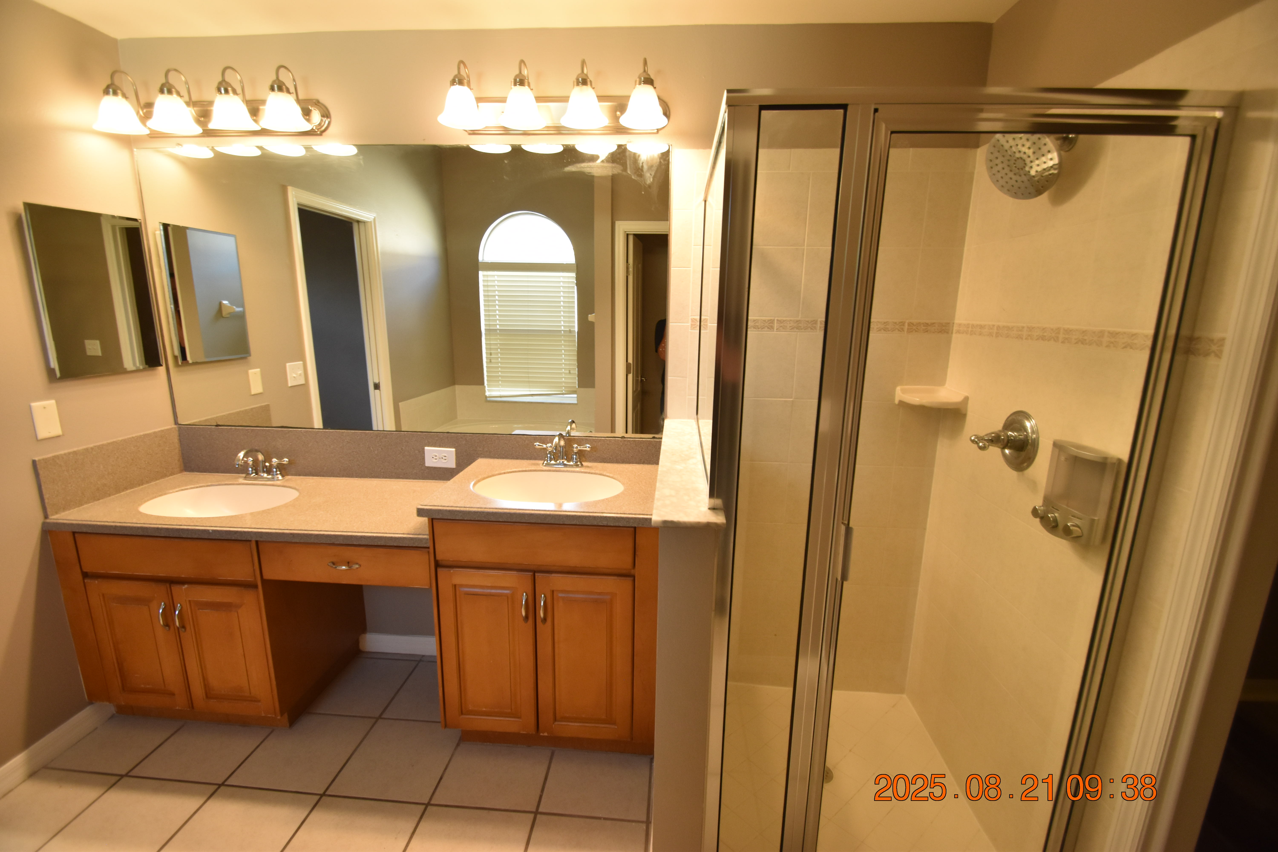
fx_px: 532
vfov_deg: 77.3
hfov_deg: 100.4
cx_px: 639
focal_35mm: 15
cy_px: 426
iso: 800
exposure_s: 1/180
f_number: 3.5
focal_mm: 10
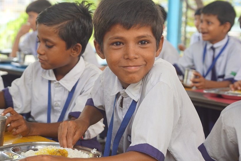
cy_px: 81
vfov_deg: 15.0
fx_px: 609
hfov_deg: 22.4
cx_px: 101
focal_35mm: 91
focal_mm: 50
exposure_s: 1/160
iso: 320
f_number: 5
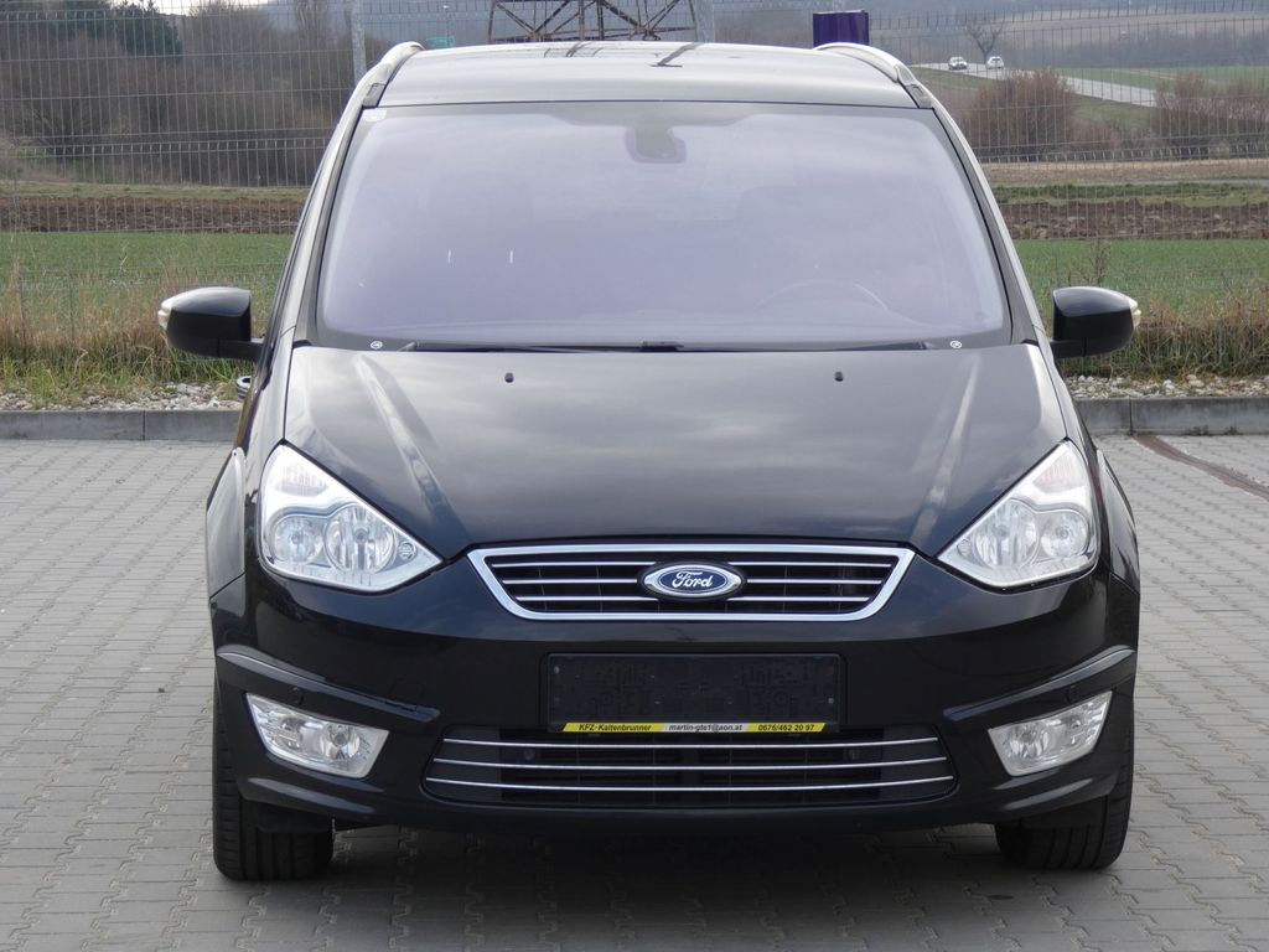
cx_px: 634
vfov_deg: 13.8
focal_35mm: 107
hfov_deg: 18.4
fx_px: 3923
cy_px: 476
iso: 80
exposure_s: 1/160
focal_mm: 19.2
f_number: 5
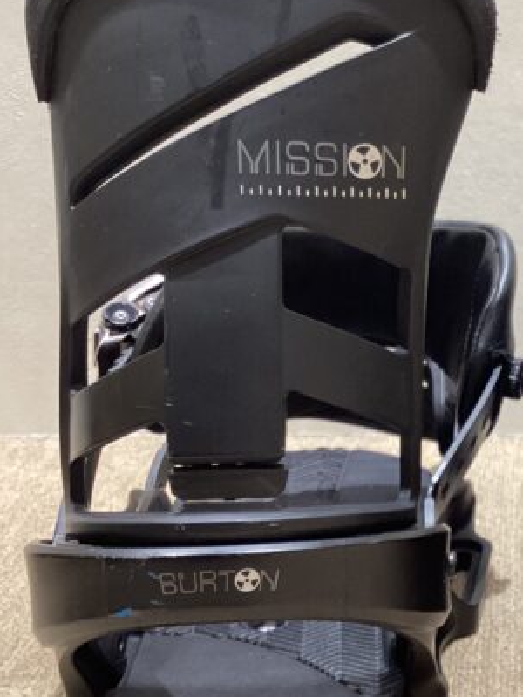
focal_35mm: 62
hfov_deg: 22.7
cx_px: 520
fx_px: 1249
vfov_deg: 31.2
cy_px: 338
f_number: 2.4
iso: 320
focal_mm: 3.3
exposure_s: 1/50
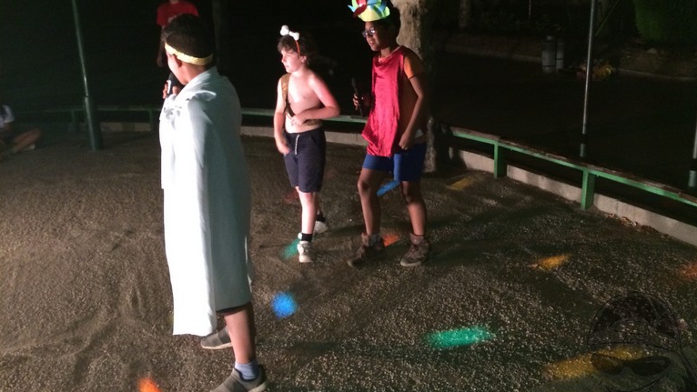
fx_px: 610
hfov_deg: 59.5
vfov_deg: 35.5
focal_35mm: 33
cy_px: 156
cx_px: 361
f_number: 2.2
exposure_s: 1/17
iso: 320
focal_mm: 4.15
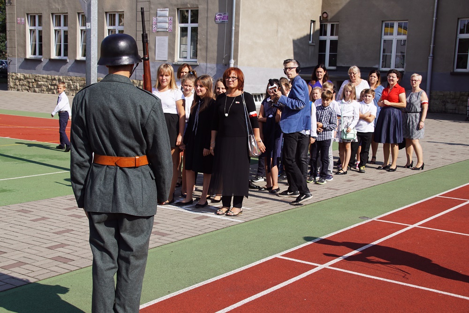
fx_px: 586
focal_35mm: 45
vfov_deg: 29.9
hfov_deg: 43.6
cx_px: 234
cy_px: 156
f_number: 6.3
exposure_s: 1/320
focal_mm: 30
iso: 100
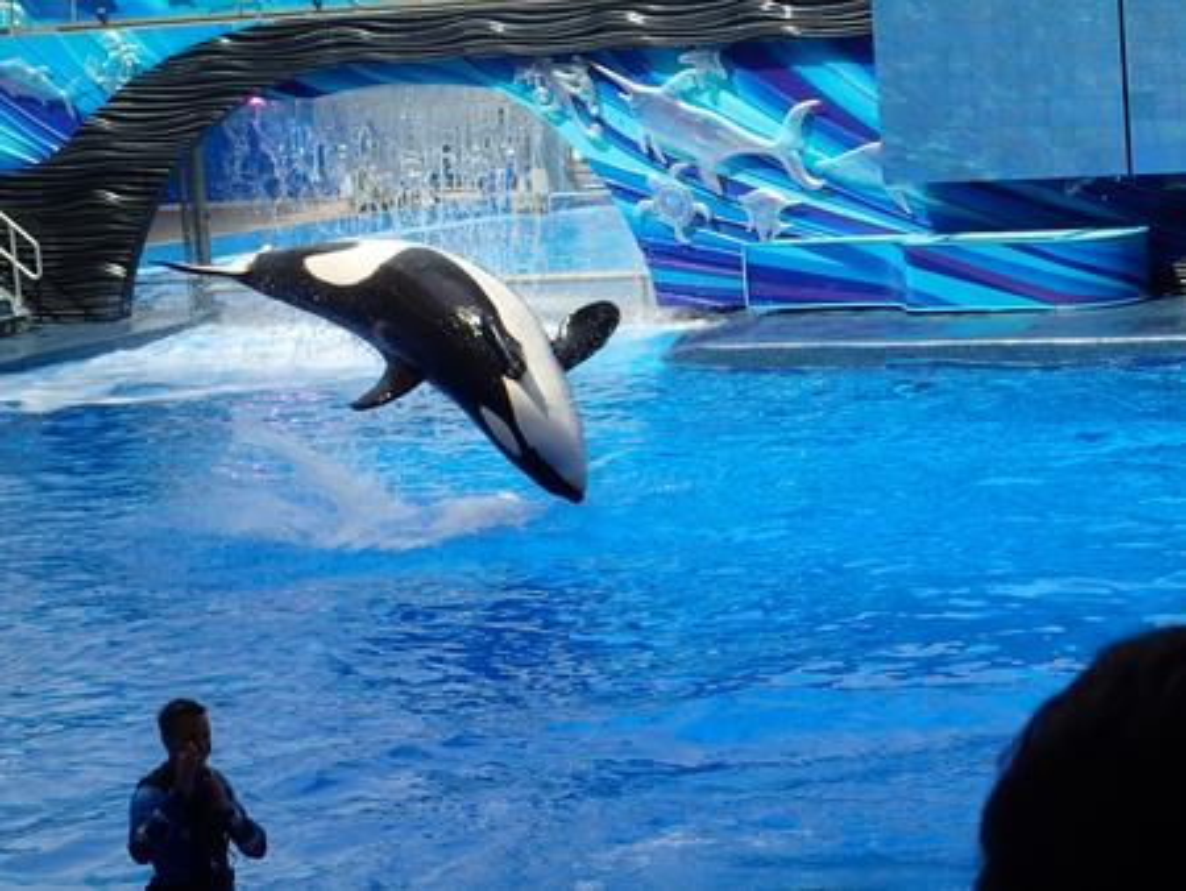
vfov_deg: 14.8
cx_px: 593
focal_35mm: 100
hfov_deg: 19.6
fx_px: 3428
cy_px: 446
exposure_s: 1/500
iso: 200
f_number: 6.3
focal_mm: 18
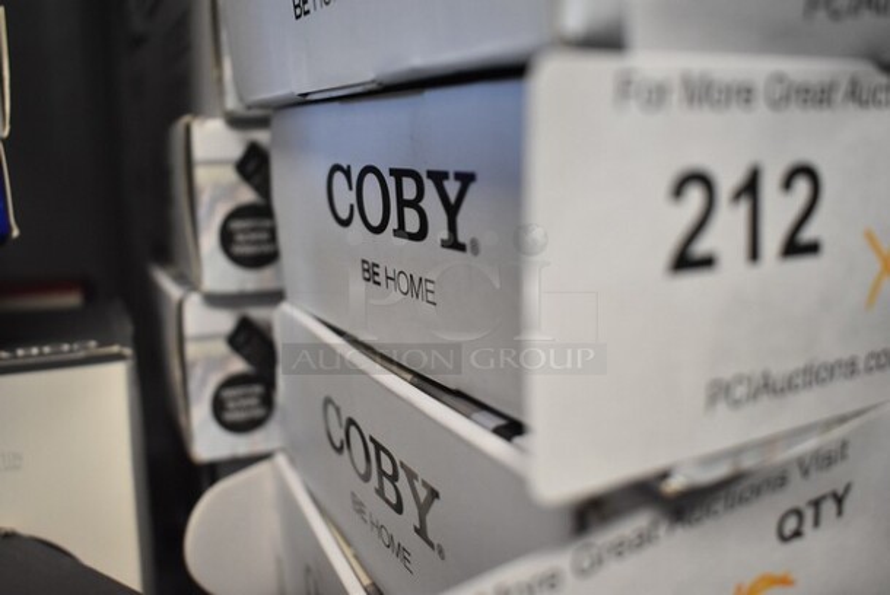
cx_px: 445
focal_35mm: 34
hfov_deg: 55.1
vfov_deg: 38.4
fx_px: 854
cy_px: 298
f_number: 3.8
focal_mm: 23
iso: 2000
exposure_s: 1/125
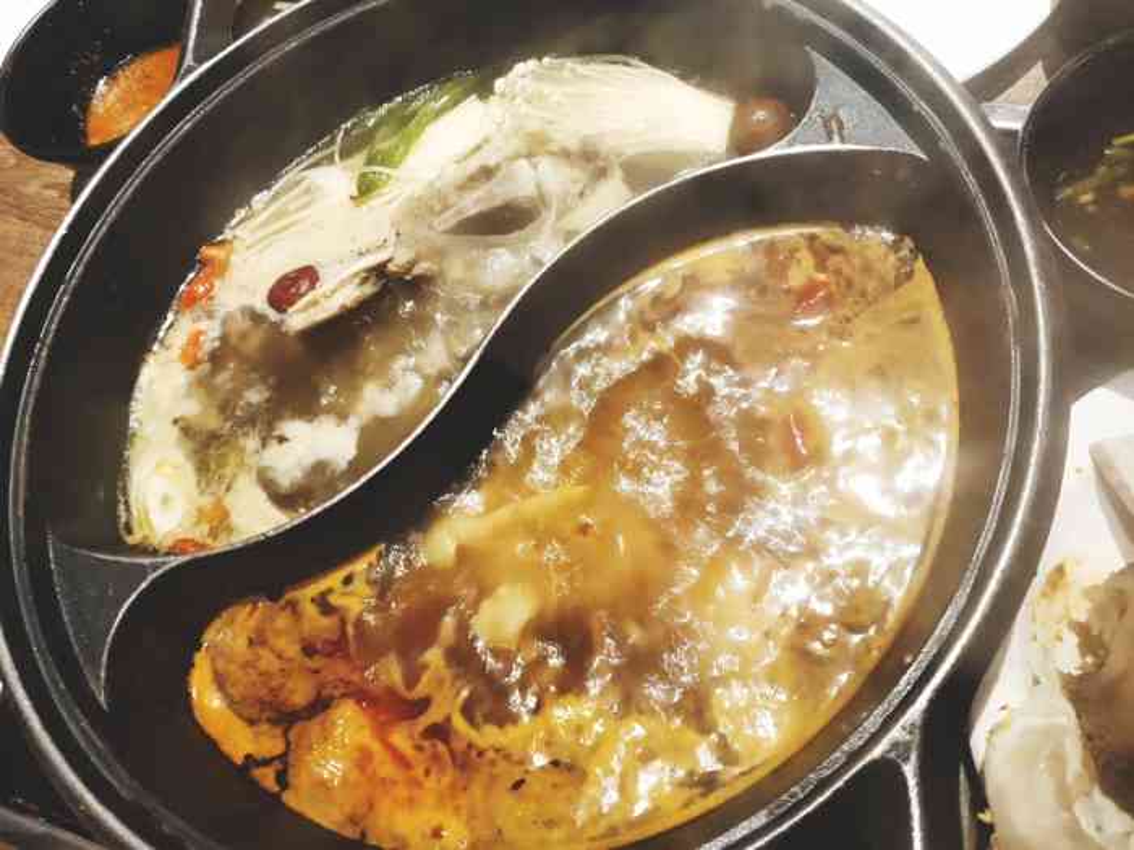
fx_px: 983
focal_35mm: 30
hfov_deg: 60.0
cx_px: 567
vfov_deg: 46.8
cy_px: 425
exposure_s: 1/33
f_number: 1.8
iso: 894
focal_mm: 4.35
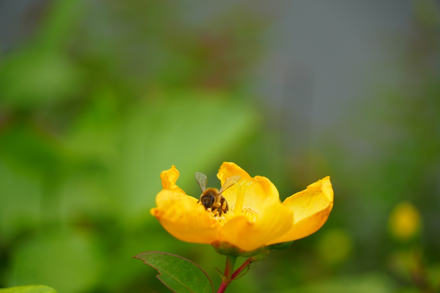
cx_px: 220
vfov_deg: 5.2
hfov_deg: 7.8
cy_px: 146
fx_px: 3208
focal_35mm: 262
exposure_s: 1/320
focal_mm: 175
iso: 200
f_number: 6.3
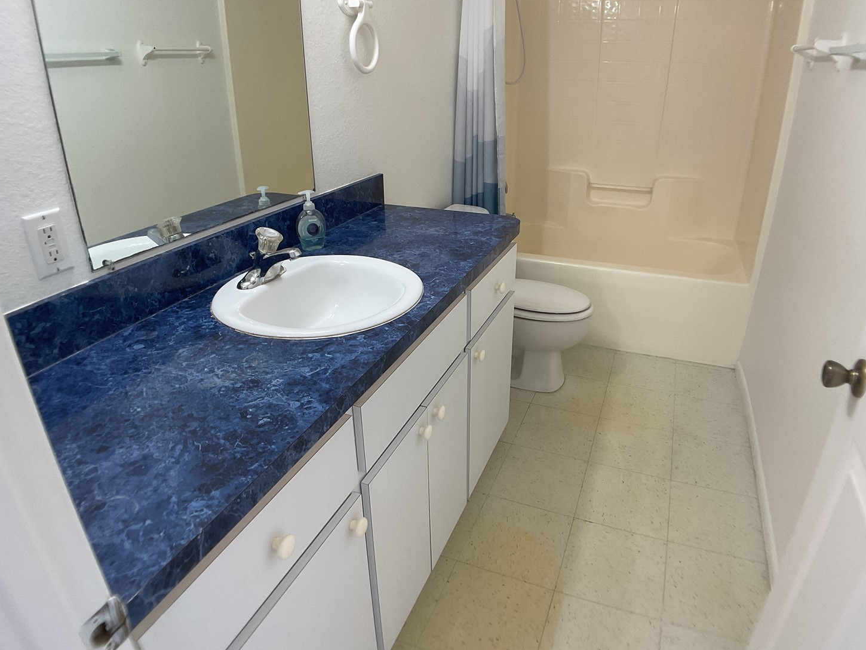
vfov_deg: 44.1
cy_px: 298
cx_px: 459
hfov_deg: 56.8
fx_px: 801
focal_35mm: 32
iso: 40
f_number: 1.8
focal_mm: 3
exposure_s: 1/60
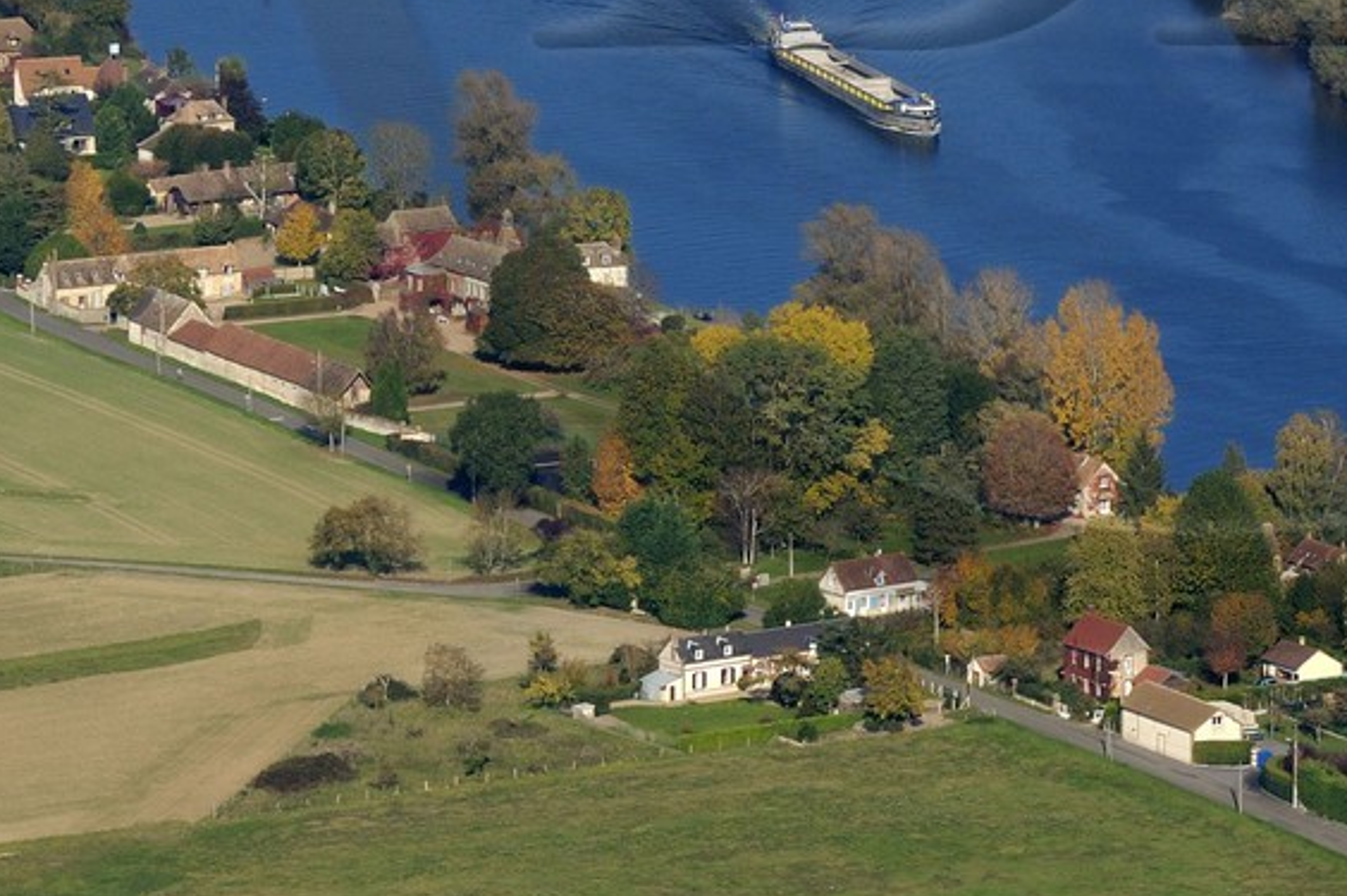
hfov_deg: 6.9
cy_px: -342
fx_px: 11140
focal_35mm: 298
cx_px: 1208
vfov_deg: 4.6
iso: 400
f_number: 10
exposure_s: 1/800
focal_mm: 105
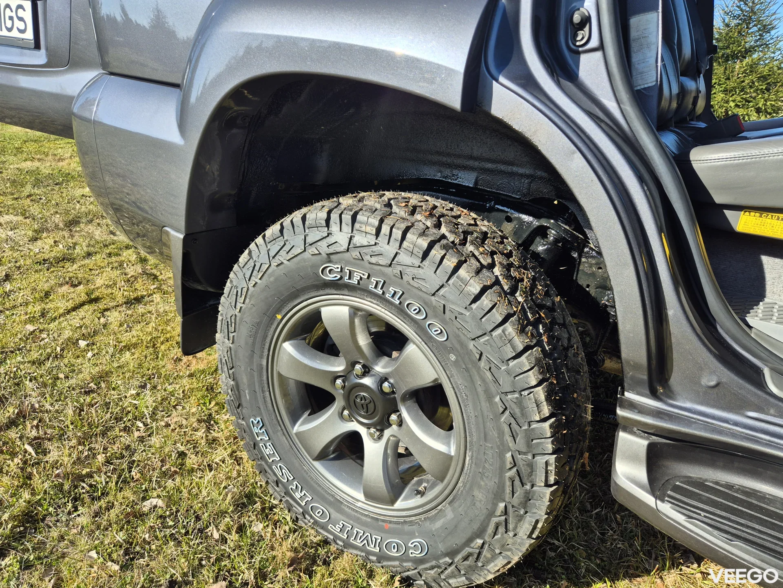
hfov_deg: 73.9
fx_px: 520
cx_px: 392
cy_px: 294
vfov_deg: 58.9
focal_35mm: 23
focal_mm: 5.4
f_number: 1.8
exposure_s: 1/800
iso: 25
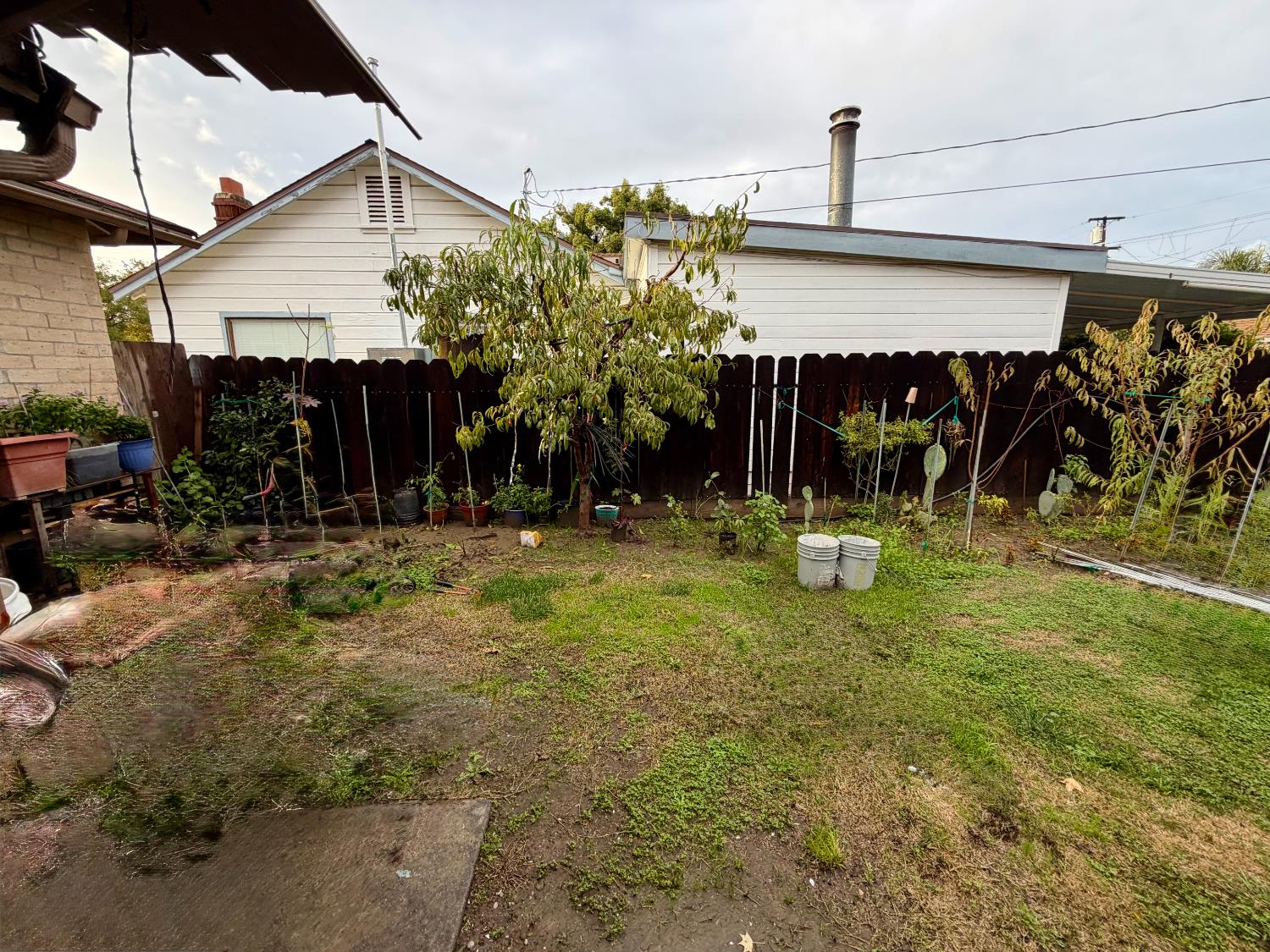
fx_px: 514
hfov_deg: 102.1
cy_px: 476
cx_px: 635
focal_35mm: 14
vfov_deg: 85.7
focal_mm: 2.22
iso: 40
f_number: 2.2
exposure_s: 1/149
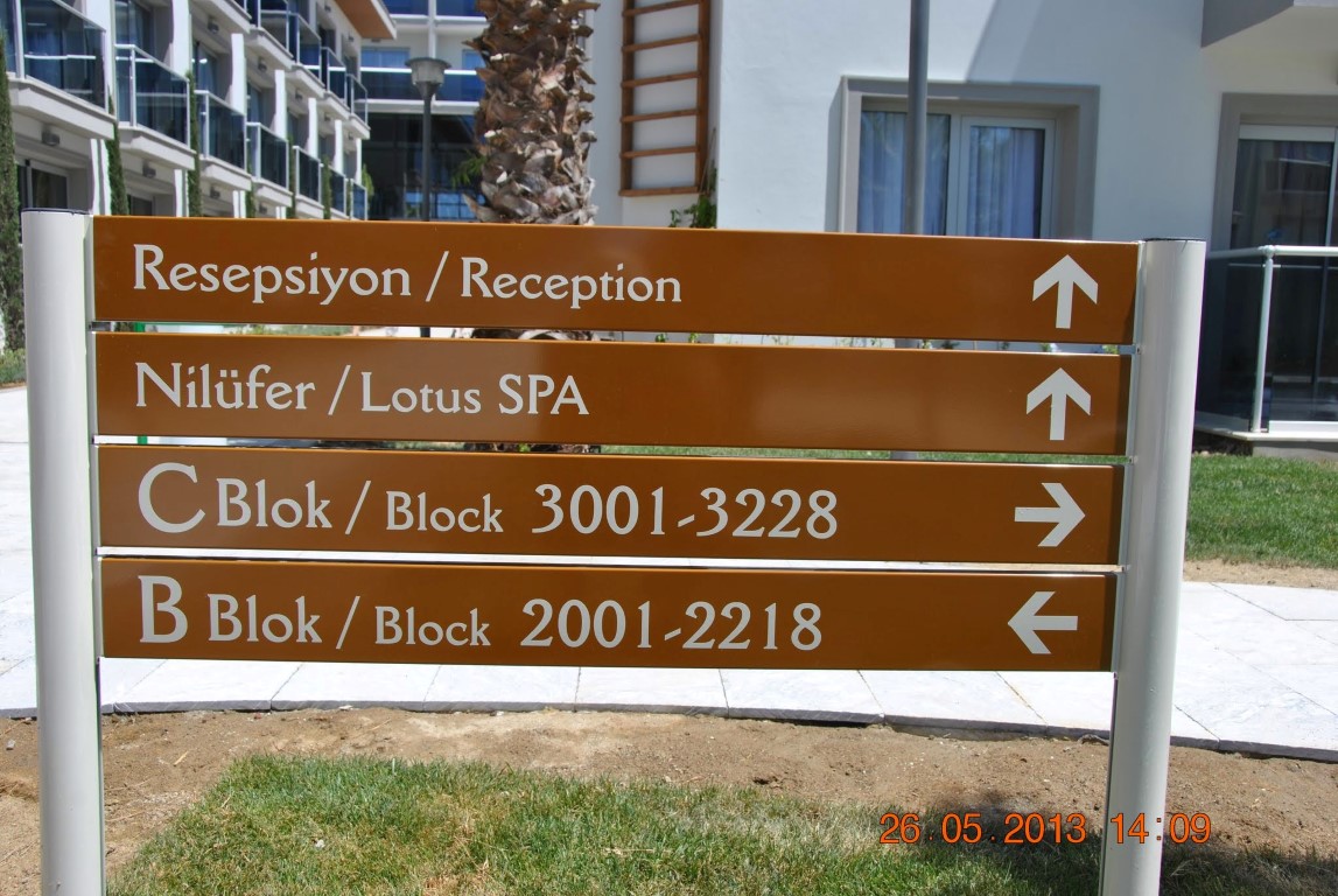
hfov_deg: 57.2
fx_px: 1228
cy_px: 448
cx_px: 669
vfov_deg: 40.1
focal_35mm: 33
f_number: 8
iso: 100
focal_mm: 22
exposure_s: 1/250
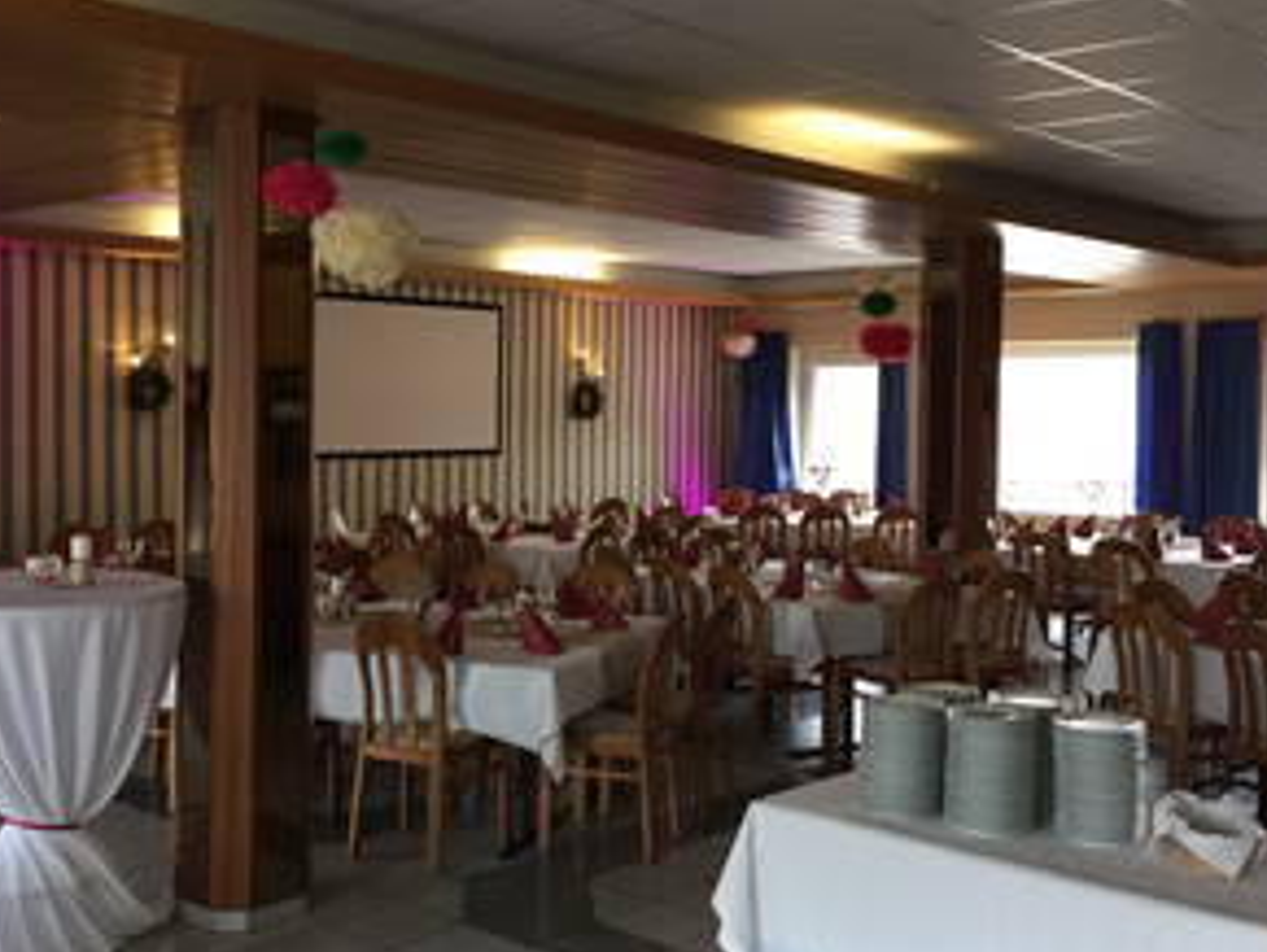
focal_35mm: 40
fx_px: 1465
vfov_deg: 36.0
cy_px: 437
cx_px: 524
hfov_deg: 46.6
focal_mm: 4.15
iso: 50
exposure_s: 1/33
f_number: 2.2
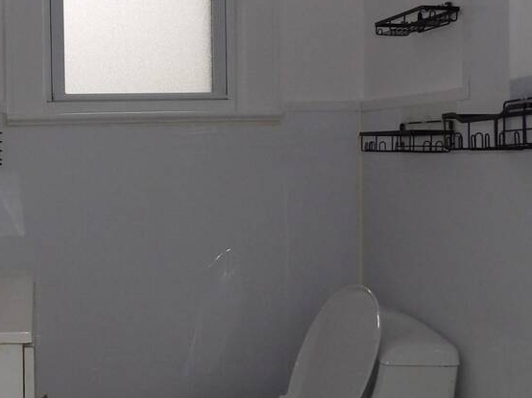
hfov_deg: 35.0
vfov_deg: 28.0
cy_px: 178
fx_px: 799
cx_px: 64
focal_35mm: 52
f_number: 2.8
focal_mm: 4.3
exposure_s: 1/250
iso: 200
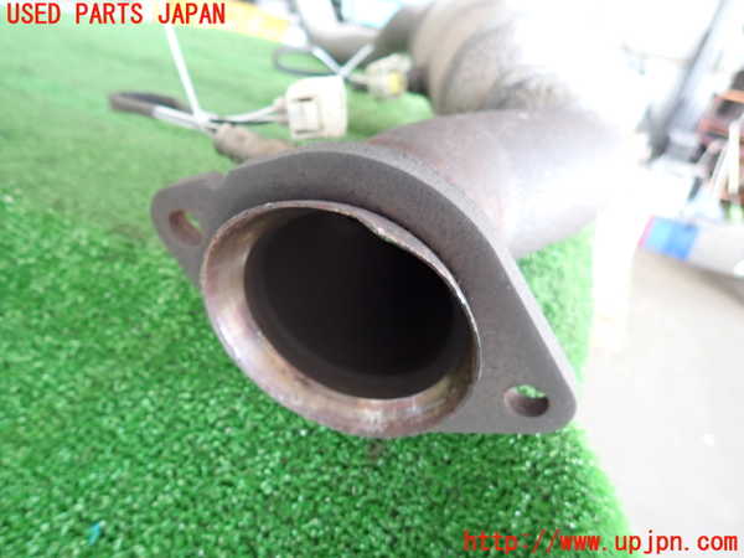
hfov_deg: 69.4
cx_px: 372
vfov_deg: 54.9
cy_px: 279
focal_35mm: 25
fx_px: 537
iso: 320
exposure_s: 1/30
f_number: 2
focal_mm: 4.5
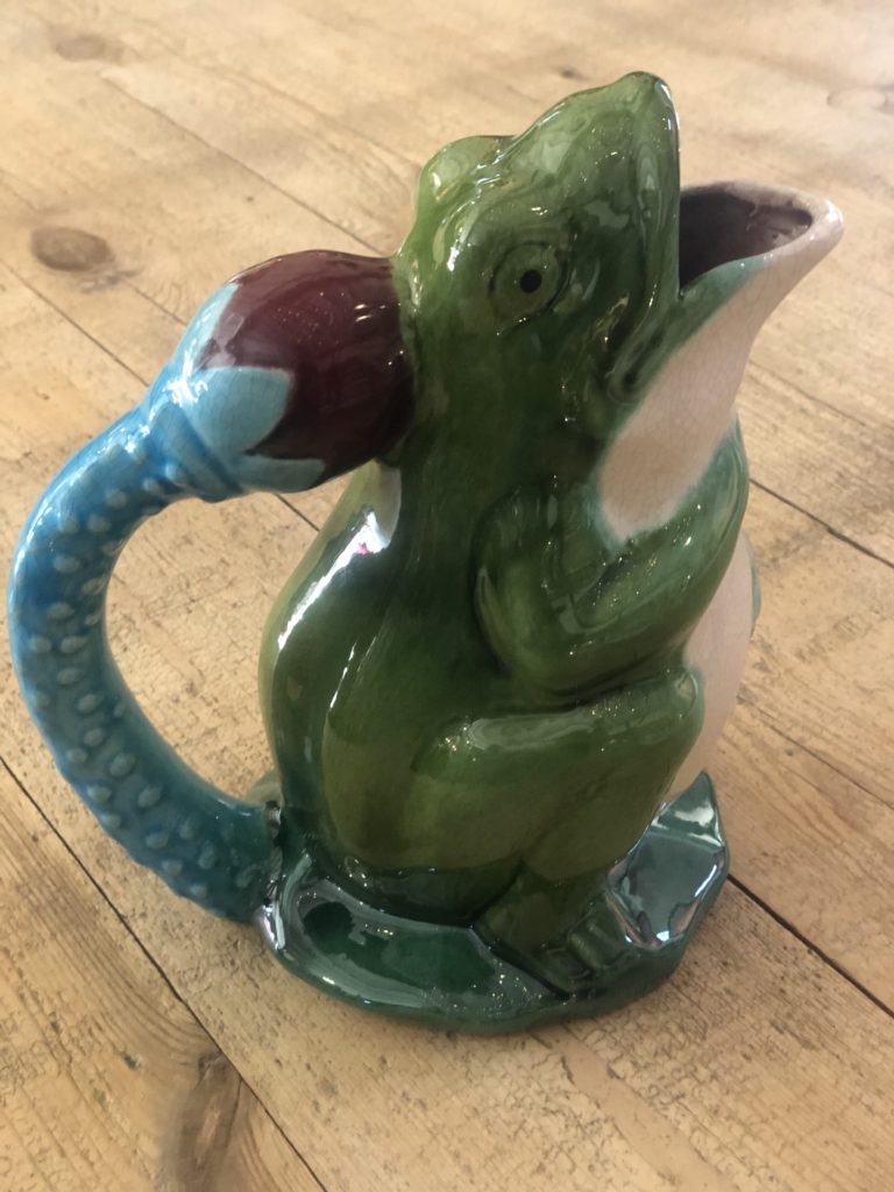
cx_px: 447
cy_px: 596
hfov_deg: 28.0
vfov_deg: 36.8
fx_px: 1791
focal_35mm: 52
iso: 160
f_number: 2.4
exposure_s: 1/14
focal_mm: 6
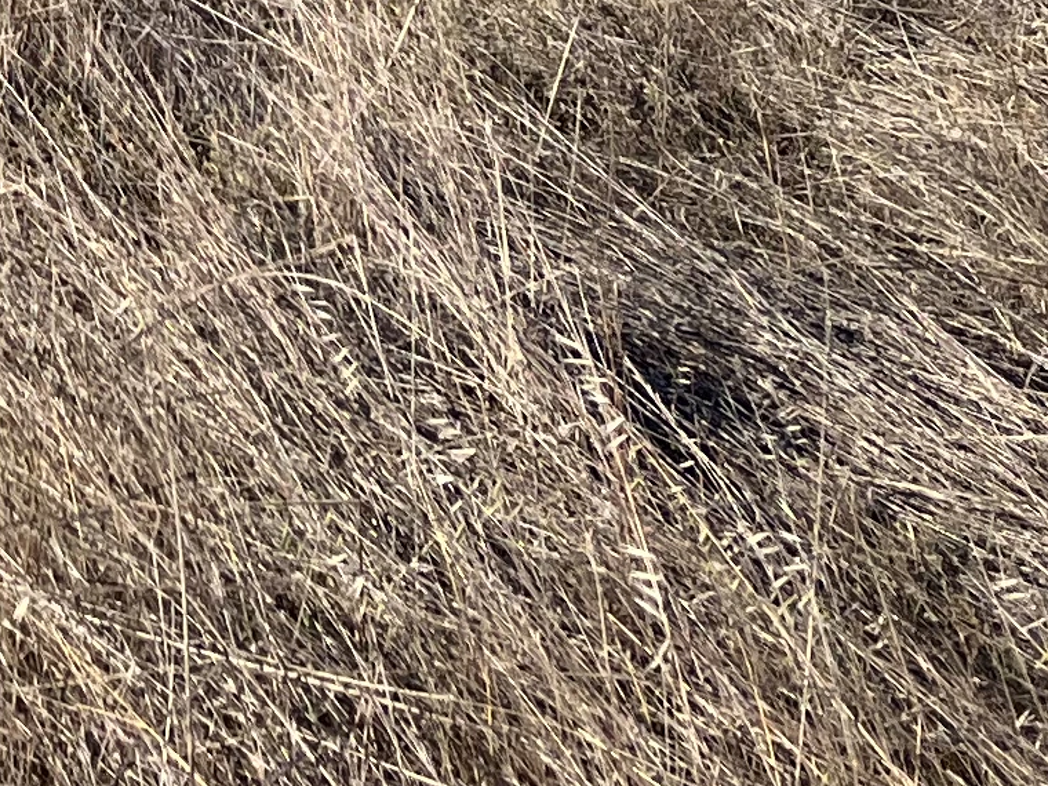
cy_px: -963
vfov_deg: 9.7
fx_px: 4178
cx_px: -746
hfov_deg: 13.1
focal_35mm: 138
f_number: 1.5
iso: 50
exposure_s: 1/4630
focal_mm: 5.7
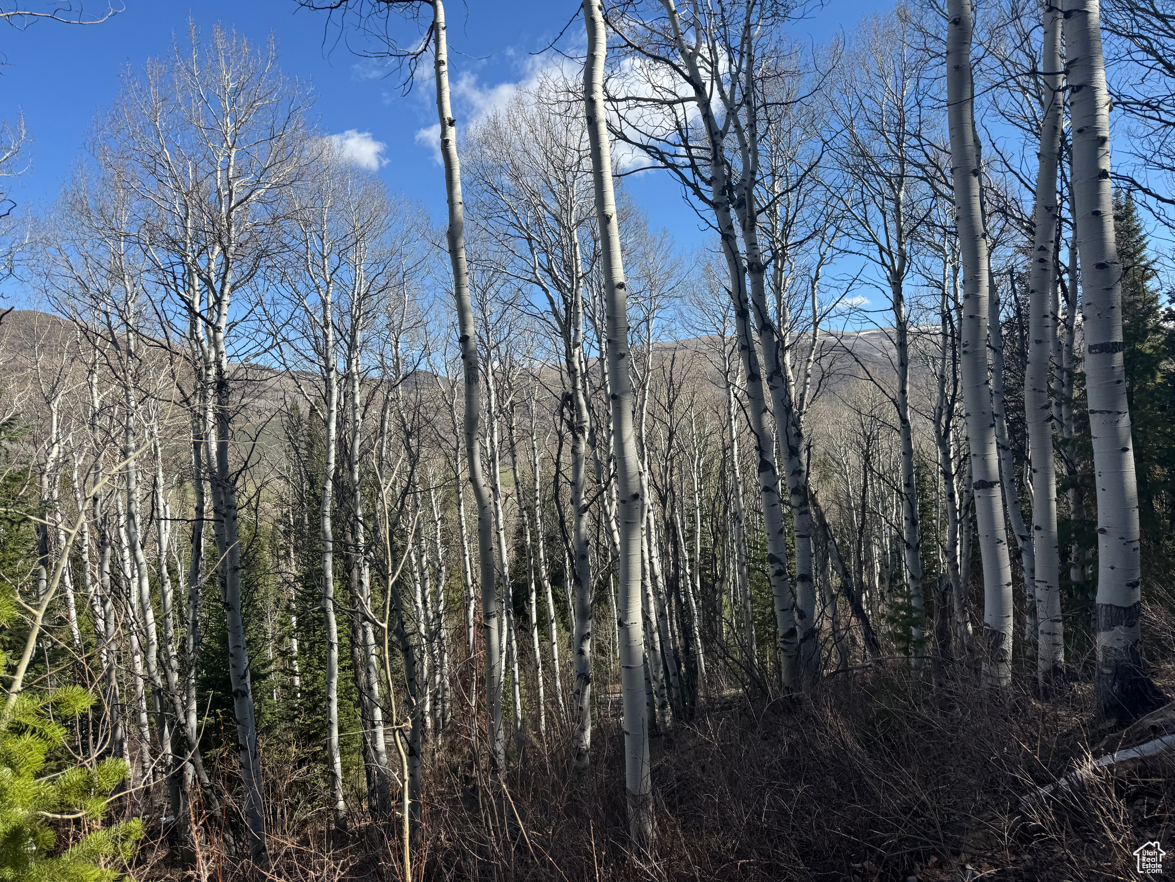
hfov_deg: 71.6
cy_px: 441
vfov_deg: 56.8
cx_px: 588
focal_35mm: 24
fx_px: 815
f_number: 1.78
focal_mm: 6.76
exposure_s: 1/2833
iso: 80
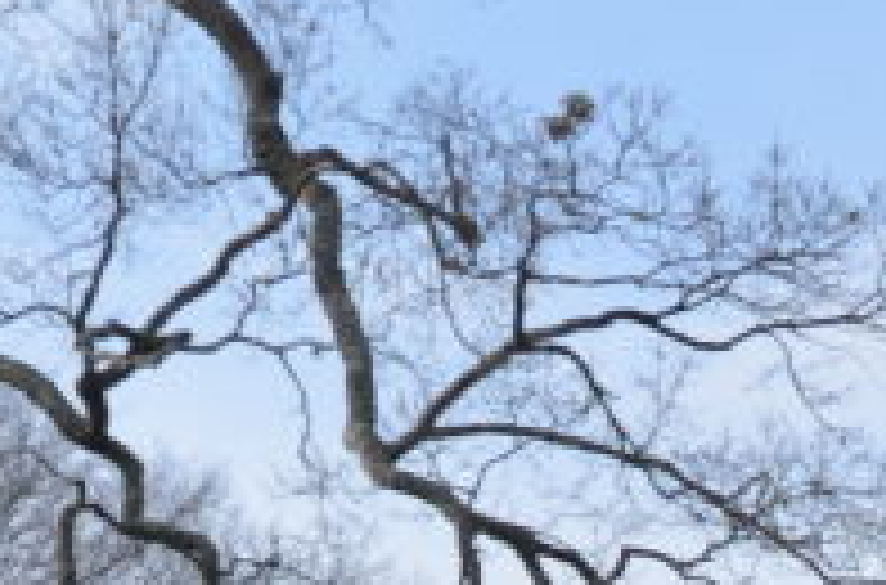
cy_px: 1449
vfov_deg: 5.8
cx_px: 989
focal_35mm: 227
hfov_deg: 9.0
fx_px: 5559
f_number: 8
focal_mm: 29
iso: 100
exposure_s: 1/250
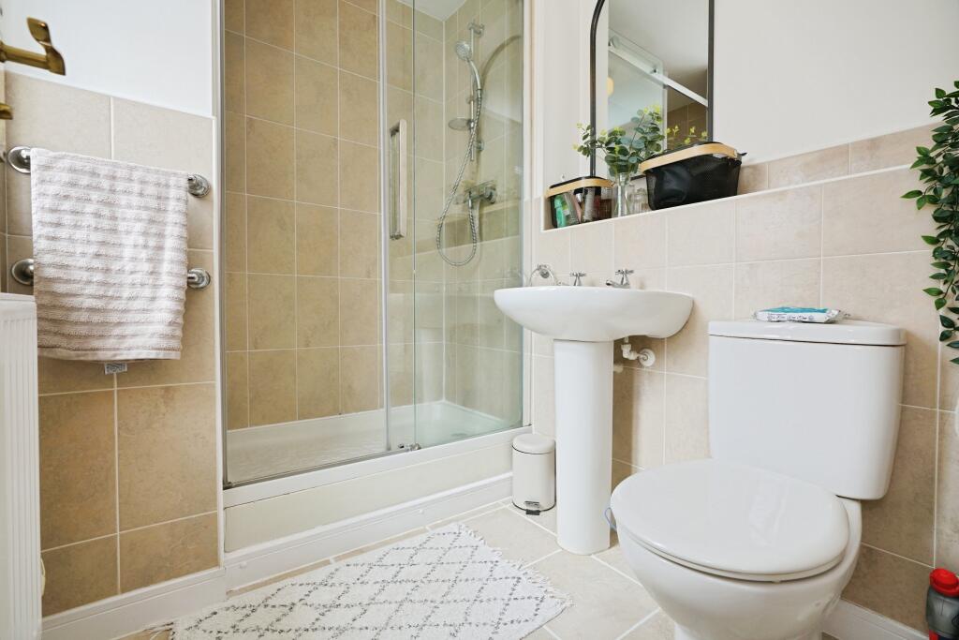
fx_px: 426
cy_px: 320
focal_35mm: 16
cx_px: 480
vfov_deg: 73.8
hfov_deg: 96.7
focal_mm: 16
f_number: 7.1
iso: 640
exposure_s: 1/50
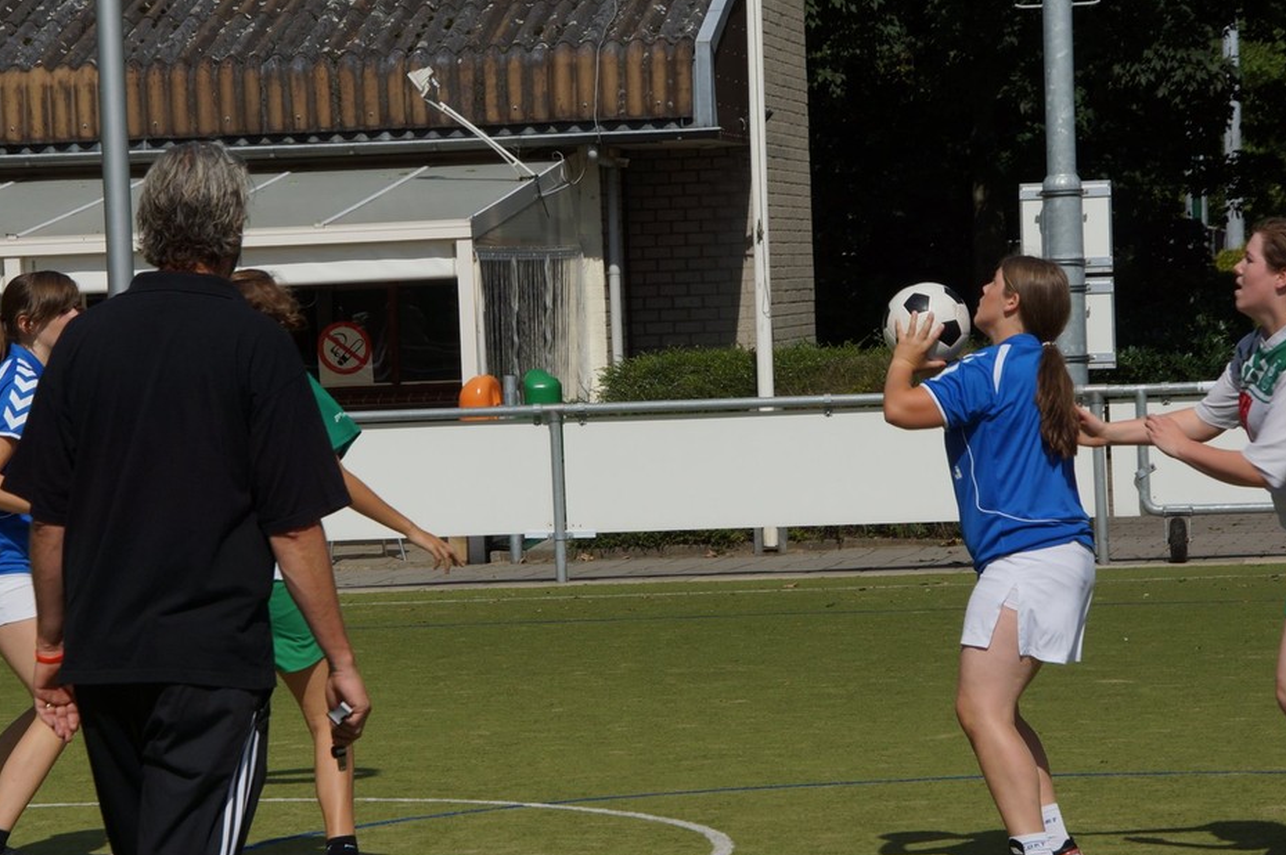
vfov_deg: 9.7
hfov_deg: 14.6
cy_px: 439
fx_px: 5017
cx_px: 653
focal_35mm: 141
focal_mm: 85
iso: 100
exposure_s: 1/400
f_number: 13
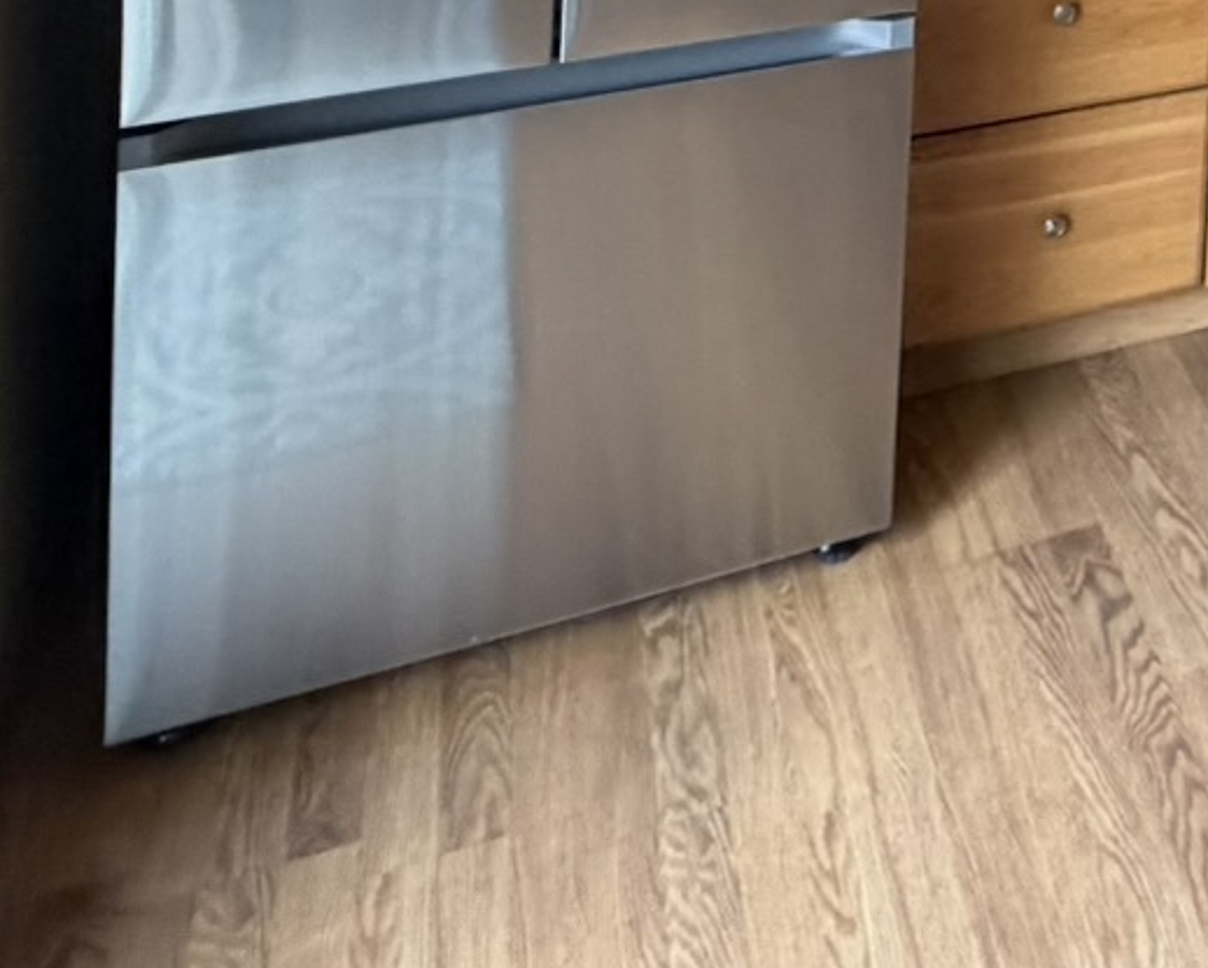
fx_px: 1932
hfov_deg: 28.4
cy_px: -674
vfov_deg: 21.1
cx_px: 1576
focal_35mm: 54
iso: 250
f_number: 2.2
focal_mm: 2.22
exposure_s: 1/60
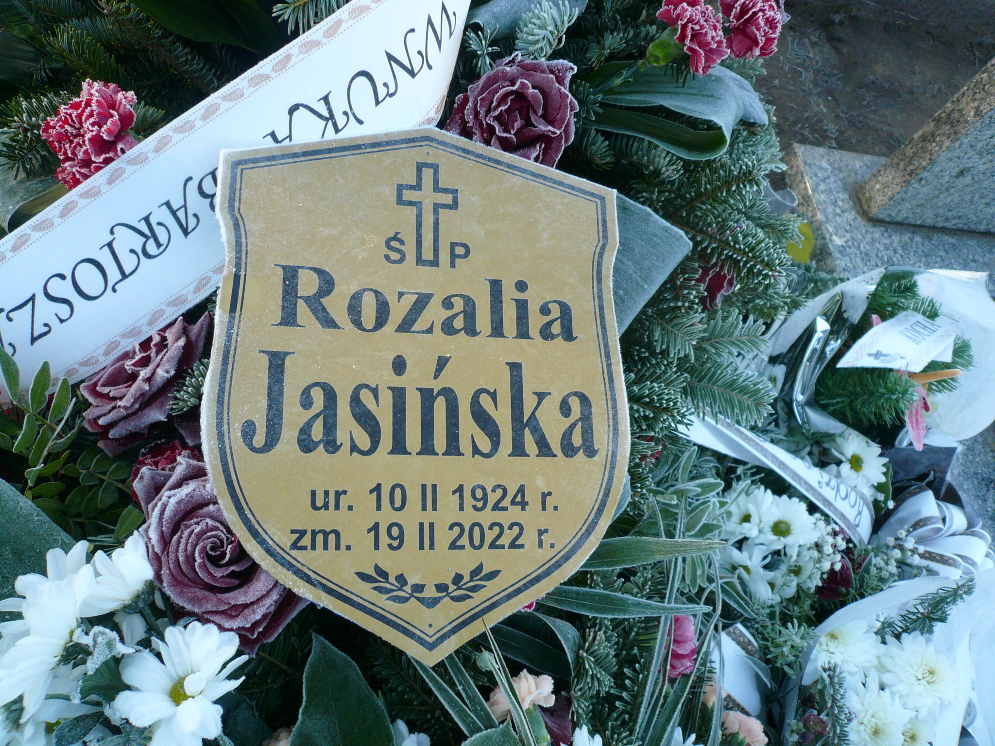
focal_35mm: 28
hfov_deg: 63.4
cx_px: 498
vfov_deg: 49.7
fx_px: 805
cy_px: 373
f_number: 2.8
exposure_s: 1/100
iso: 100
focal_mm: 4.6
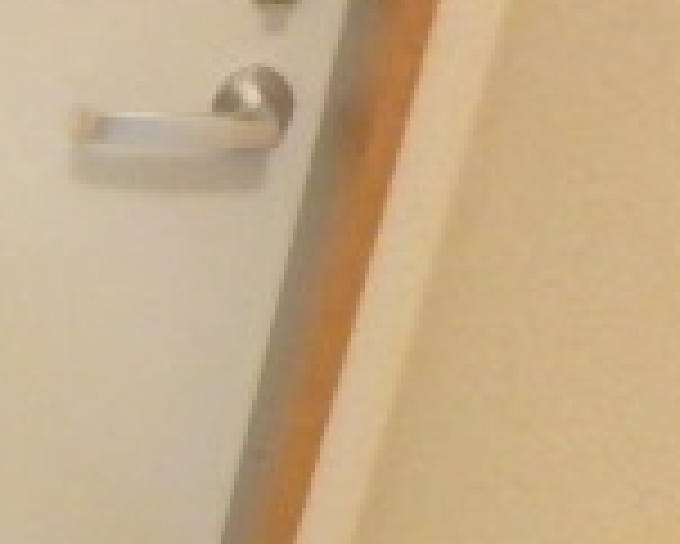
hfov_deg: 18.5
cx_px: -441
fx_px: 1752
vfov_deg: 15.1
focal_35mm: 87
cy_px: 1012
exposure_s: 1/8
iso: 1000
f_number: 3.5
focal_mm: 3.7
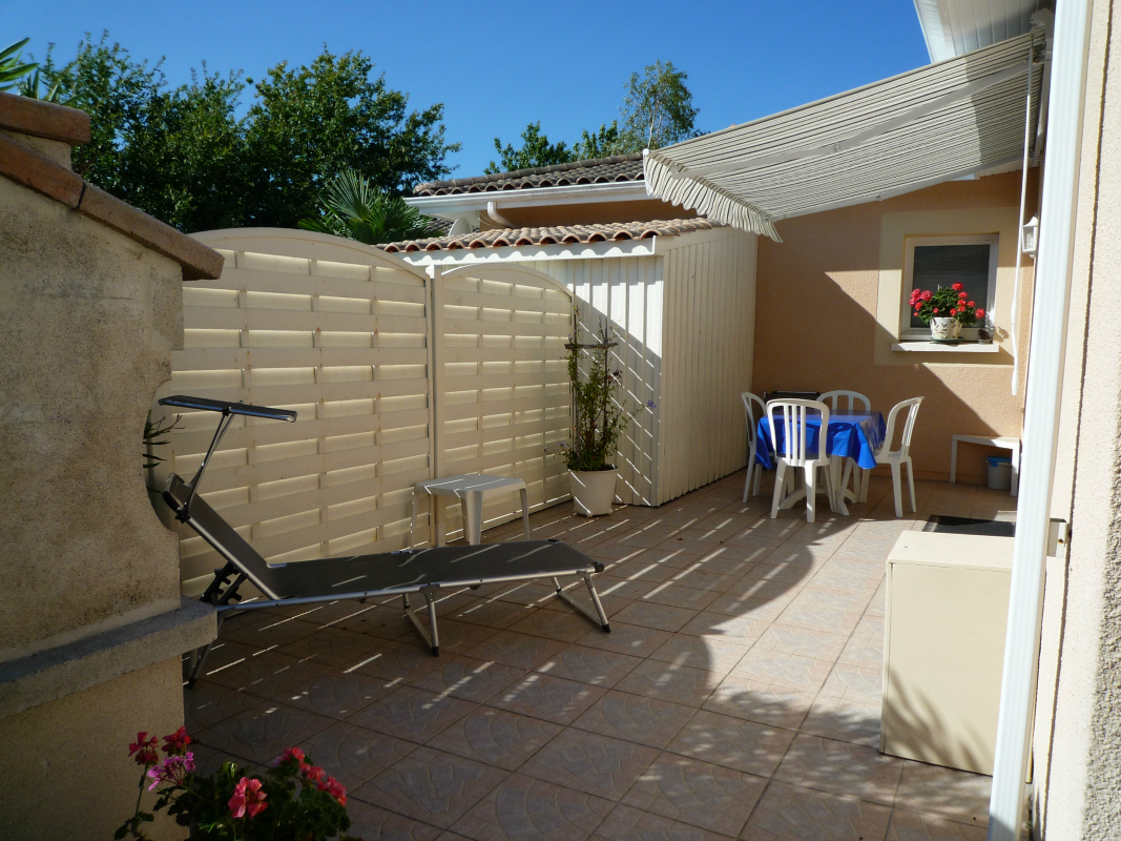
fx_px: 810
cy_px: 420
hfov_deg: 69.4
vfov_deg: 54.9
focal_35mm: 25
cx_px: 560
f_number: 4.5
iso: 100
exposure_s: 1/640
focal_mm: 4.4
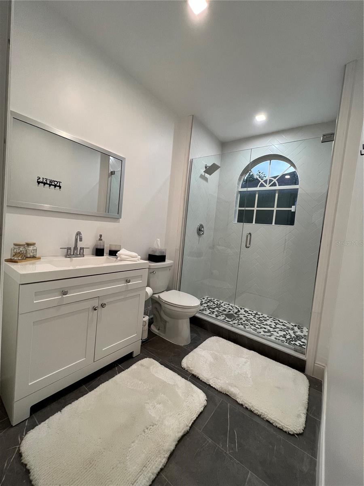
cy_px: 243
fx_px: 182
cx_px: 182
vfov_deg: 106.2
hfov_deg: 89.9
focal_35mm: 13
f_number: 1.8
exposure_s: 1/120
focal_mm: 1.57
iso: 200
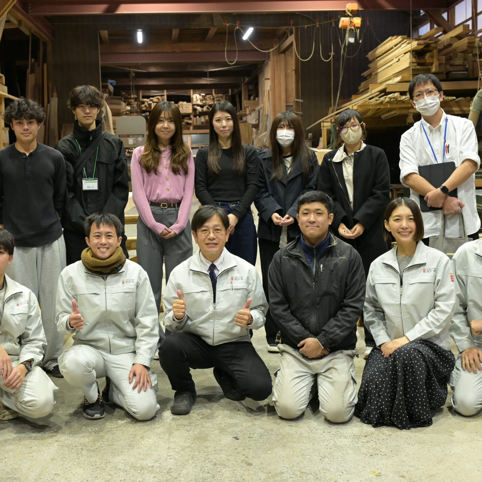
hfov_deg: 35.3
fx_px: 756
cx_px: 206
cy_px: 234
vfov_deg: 35.4
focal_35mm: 48
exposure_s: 1/200
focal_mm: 35
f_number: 4
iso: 2500
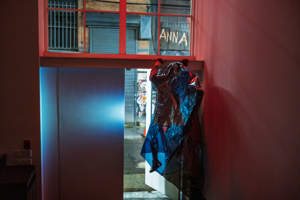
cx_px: 150
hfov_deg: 54.4
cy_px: 100
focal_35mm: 35
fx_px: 292
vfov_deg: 37.9
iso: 3200
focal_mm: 23
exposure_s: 1/60
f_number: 1.4
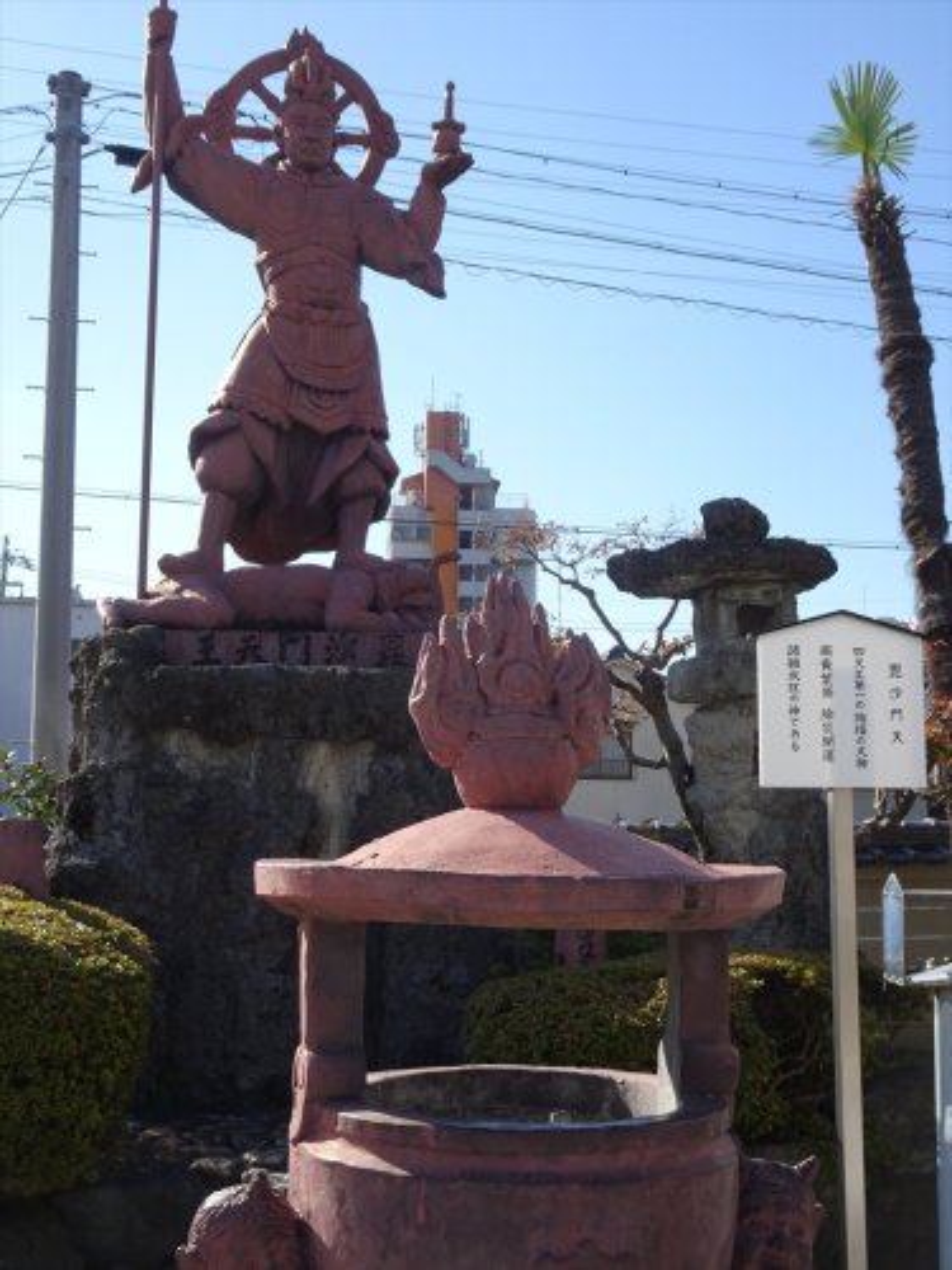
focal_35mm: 43
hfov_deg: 33.6
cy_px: 635
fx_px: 1577
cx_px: 476
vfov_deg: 43.9
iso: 80
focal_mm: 7.3
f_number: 4.5
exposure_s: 1/400
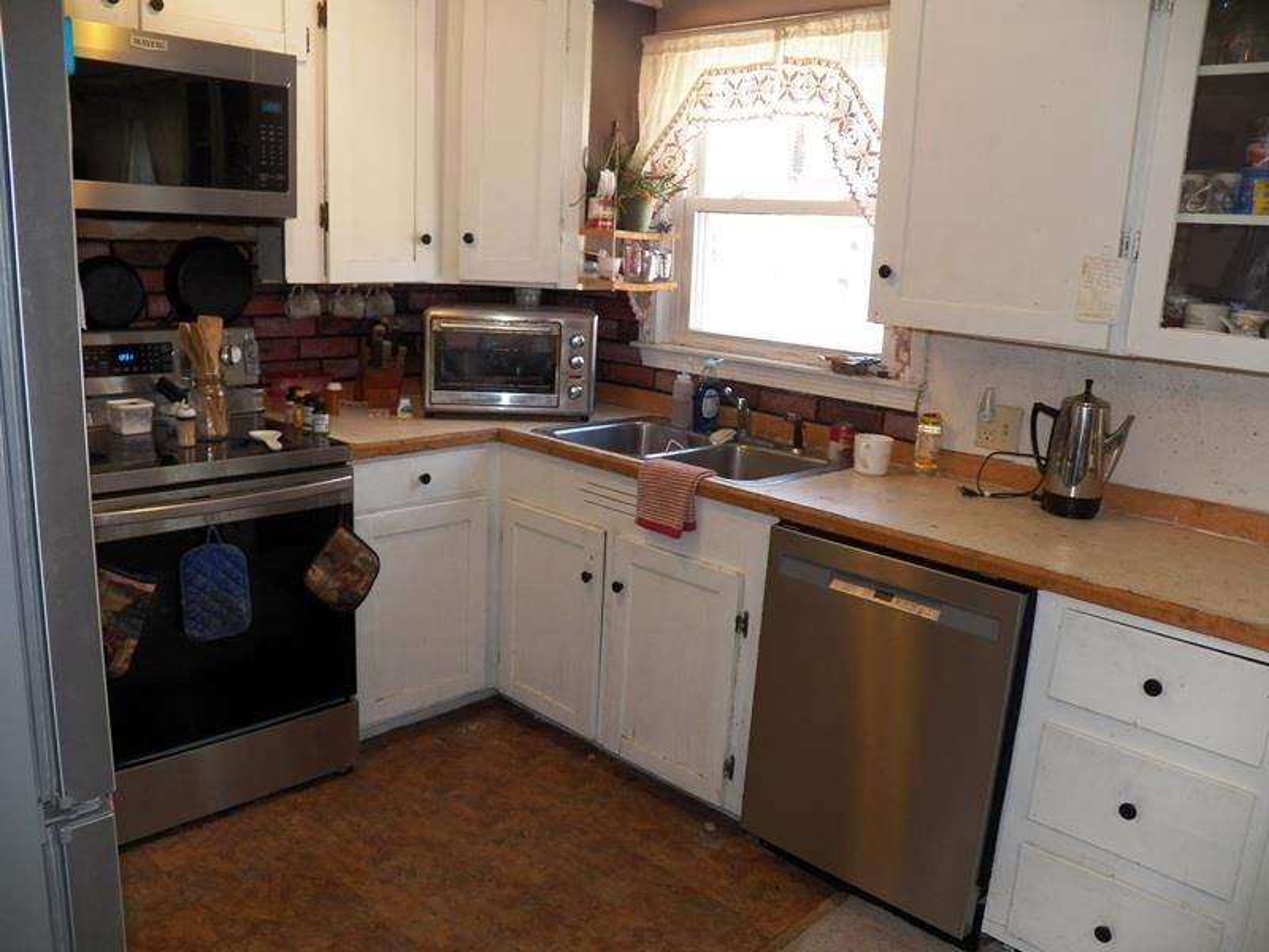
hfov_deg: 63.4
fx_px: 1026
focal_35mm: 28
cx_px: 634
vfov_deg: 49.7
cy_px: 476
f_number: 2.8
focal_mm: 4.9
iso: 125
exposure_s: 1/30
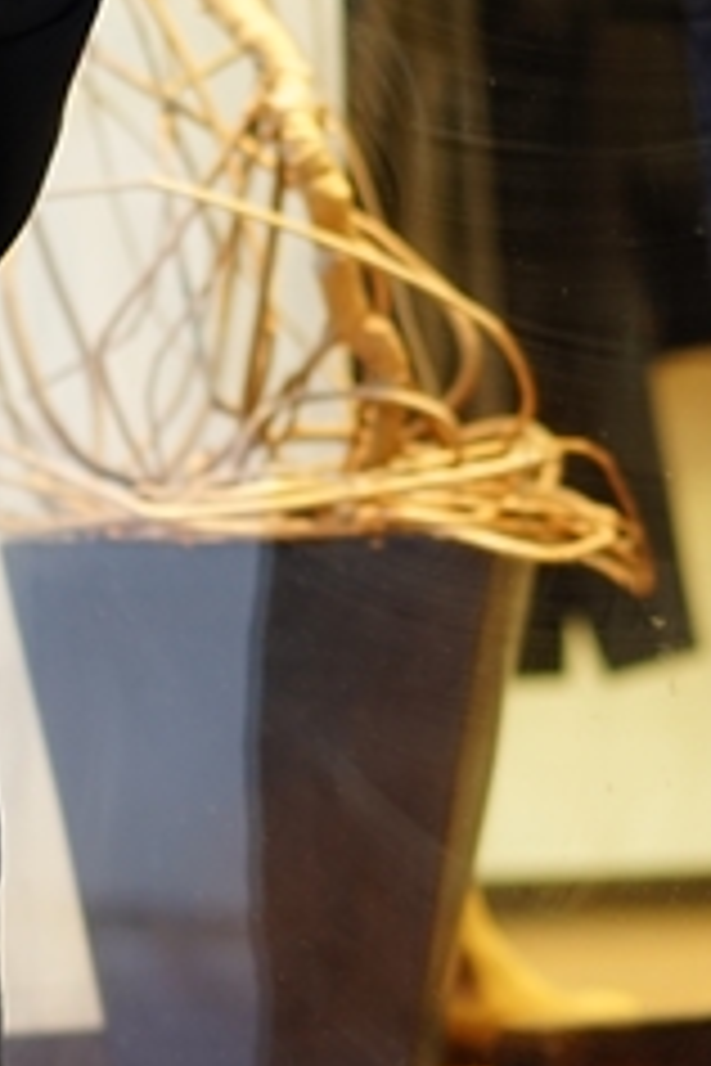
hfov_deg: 7.4
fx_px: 5510
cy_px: 627
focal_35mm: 186
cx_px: 148
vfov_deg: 11.1
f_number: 1.8
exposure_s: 1/60
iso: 250
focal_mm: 55
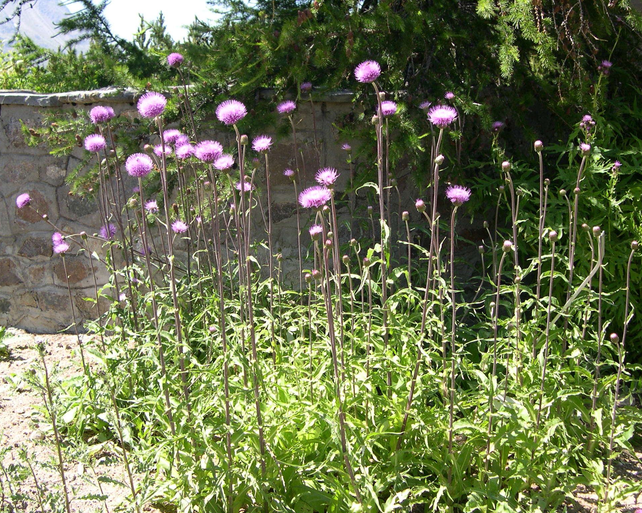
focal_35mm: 40
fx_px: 760
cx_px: 332
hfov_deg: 45.8
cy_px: 258
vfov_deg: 37.3
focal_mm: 8
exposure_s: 1/379
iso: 100
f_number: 2.8
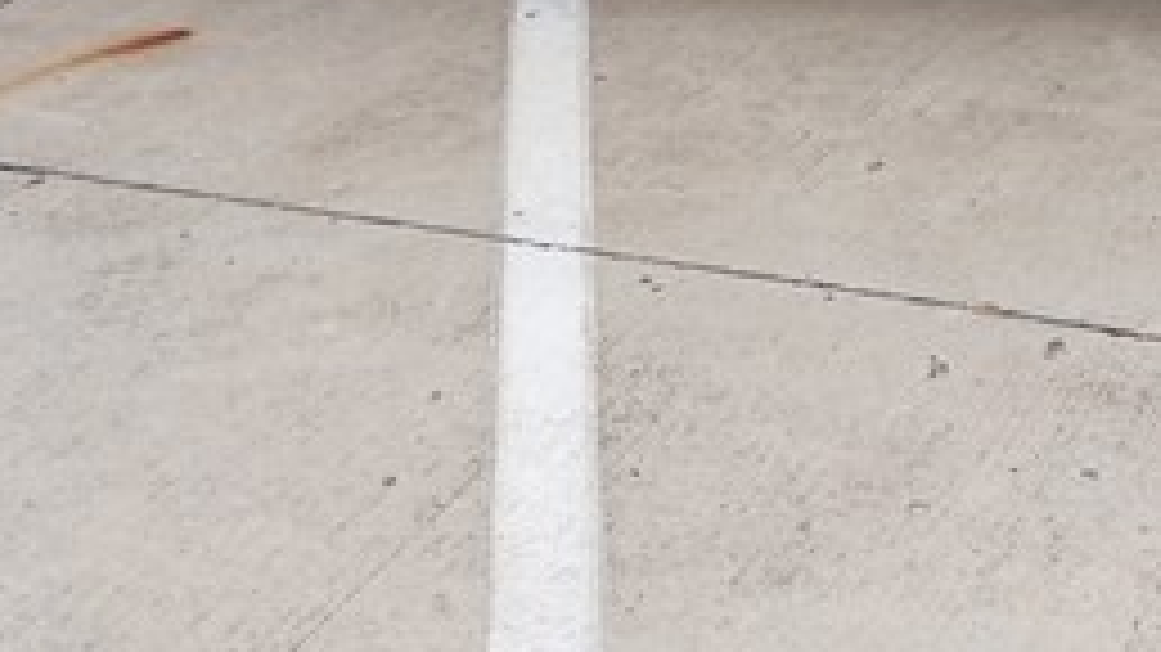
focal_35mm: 73
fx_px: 2247
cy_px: -202
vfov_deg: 15.7
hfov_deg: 27.6
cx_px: 1116
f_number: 1.8
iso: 80
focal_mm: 4
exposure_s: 1/60
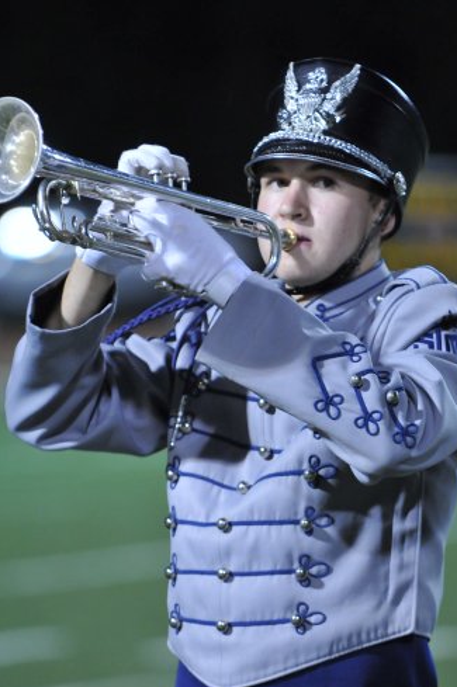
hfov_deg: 3.9
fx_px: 6678
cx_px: 257
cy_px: 410
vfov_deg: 5.9
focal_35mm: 350
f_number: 2.8
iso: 1600
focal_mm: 190
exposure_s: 1/160
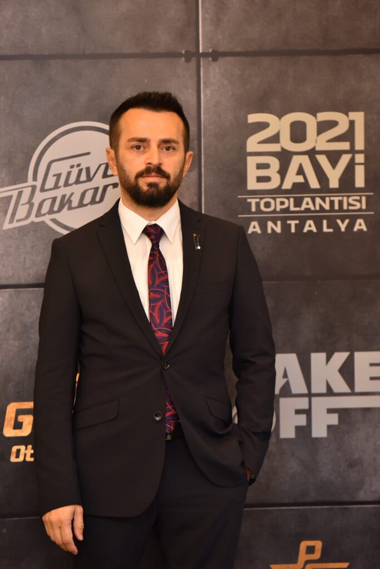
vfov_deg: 12.8
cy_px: 284
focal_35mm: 160
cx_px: 190
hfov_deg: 8.6
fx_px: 2532
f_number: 3.5
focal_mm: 160
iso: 1600
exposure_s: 1/160
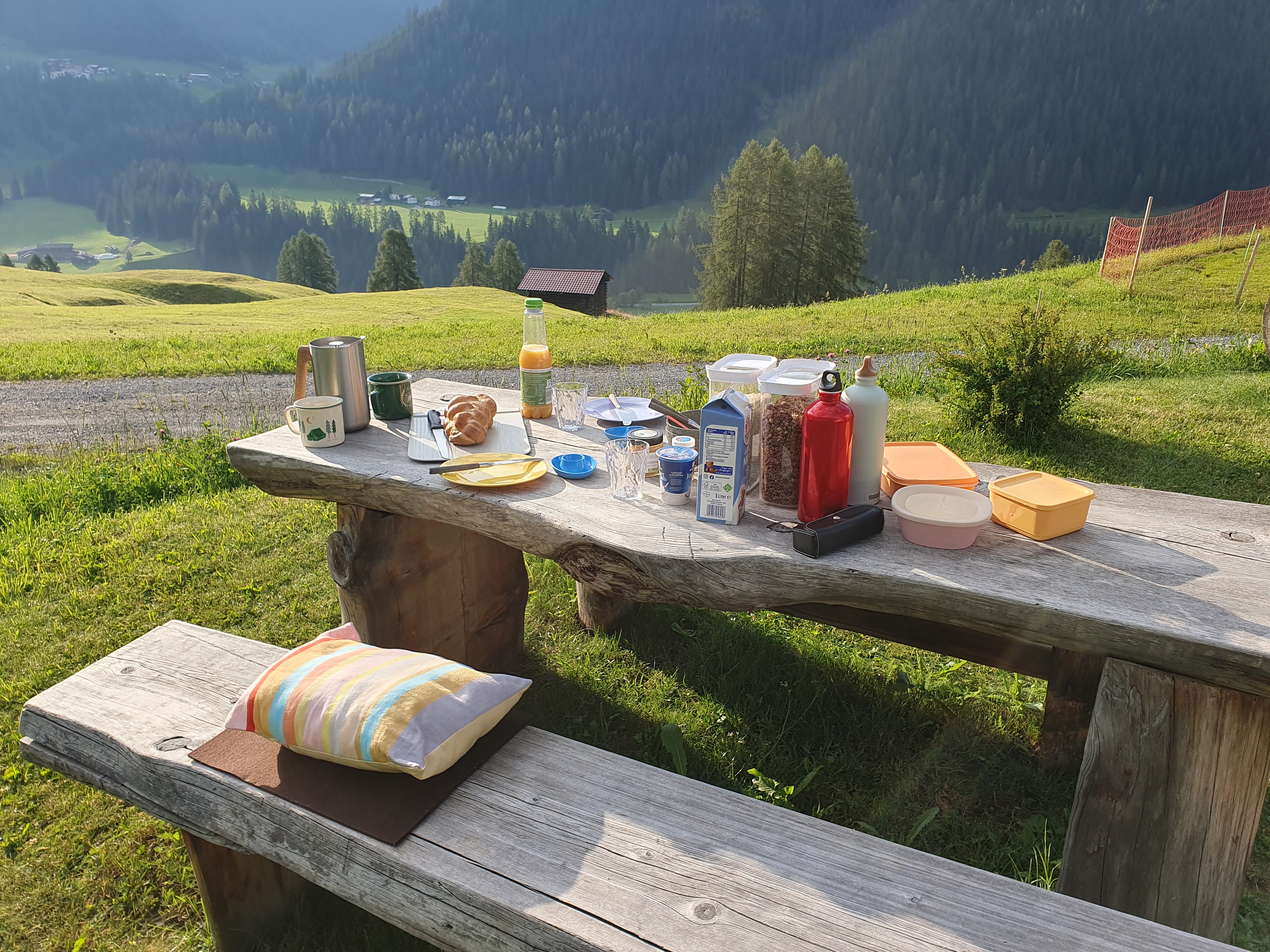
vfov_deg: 53.1
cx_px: 635
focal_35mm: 26
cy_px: 476
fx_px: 954
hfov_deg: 67.3
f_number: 2.4
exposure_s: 1/888
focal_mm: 4.32
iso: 50
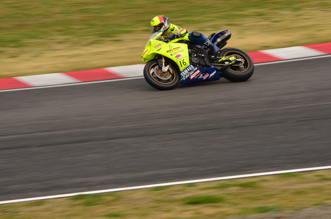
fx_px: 3303
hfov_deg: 5.7
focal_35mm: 360
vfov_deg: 3.8
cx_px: 166
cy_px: 110
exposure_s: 1/160
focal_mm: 240
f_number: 11
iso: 100
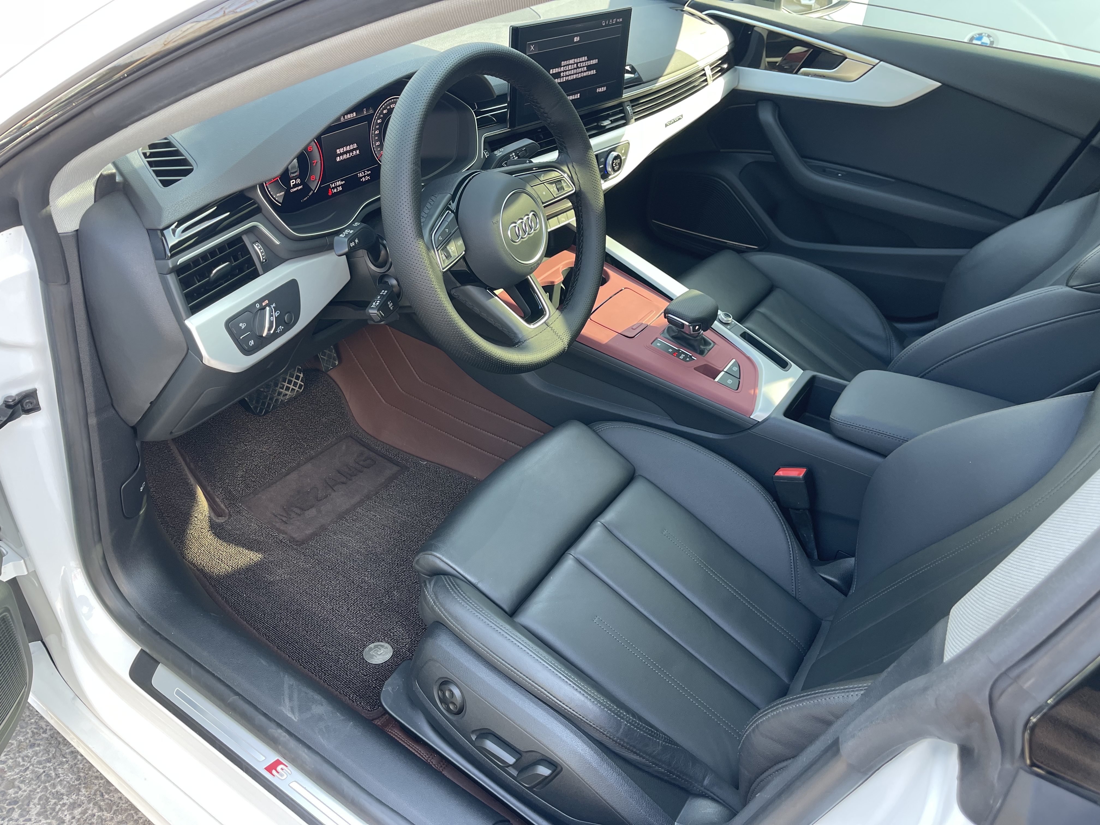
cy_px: 412
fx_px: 826
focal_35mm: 26
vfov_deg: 53.1
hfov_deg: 67.3
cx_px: 550
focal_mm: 5.1
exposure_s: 1/121
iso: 80
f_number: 1.6
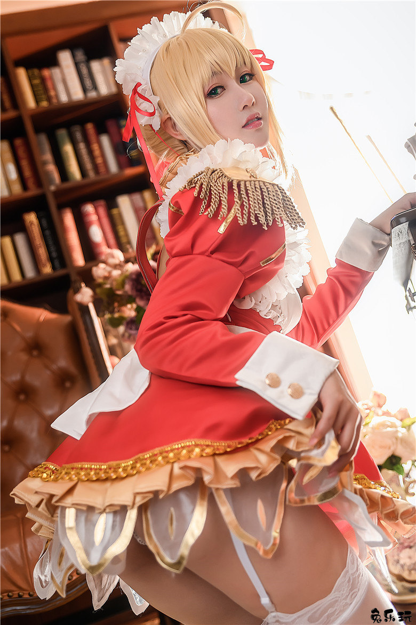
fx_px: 764
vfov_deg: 44.5
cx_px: 208
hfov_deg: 30.5
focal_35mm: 44
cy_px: 312
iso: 800
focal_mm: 44
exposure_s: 1/80
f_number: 3.5
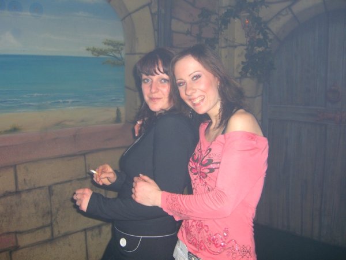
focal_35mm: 38
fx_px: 380
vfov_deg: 37.7
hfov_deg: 49.0
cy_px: 130
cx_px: 173
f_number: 2.8
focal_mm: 7.9
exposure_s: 1/60
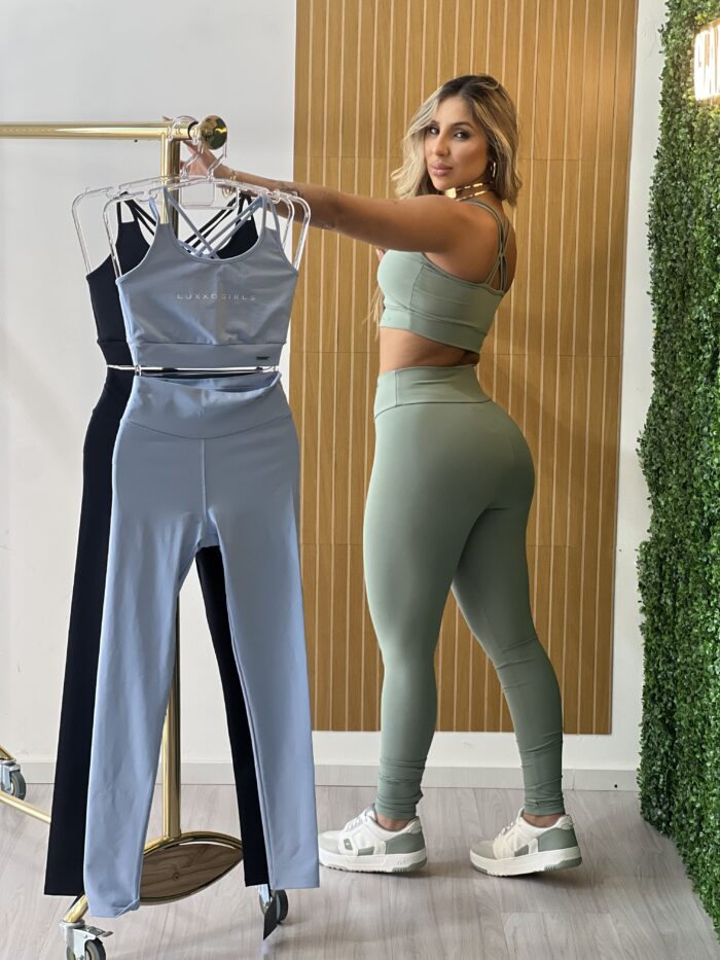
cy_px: 480
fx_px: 2135
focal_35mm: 77
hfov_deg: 19.1
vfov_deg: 25.3
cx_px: 360
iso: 160
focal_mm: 9
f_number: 2.8
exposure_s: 1/120
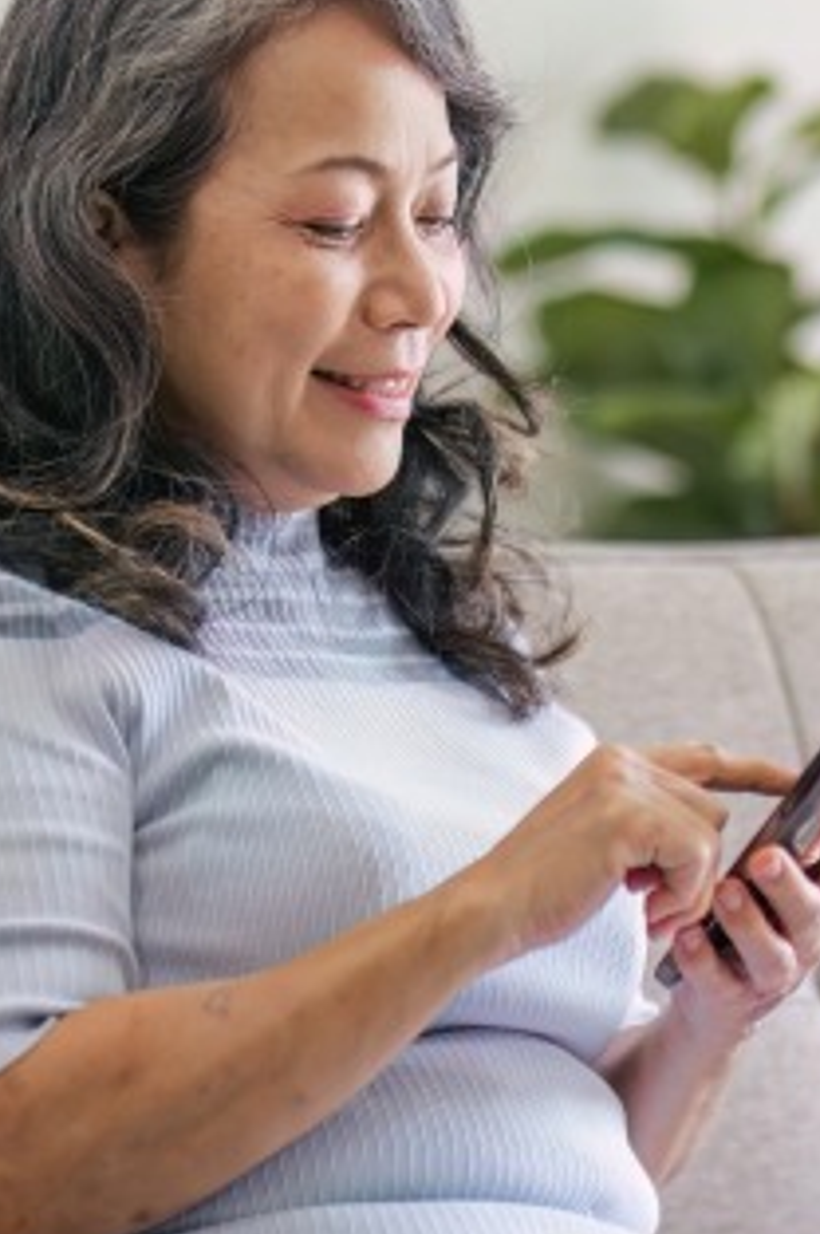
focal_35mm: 168
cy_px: 554
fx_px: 5752
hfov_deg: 8.1
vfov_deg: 12.2
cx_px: 725
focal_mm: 50
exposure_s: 1/150
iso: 125
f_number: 1.3
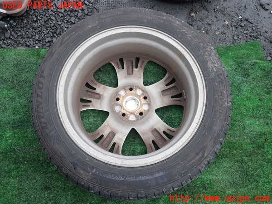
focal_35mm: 30
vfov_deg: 46.8
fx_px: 236
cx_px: 136
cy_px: 102
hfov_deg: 60.0
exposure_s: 1/60
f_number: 2.3
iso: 100
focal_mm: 5.4
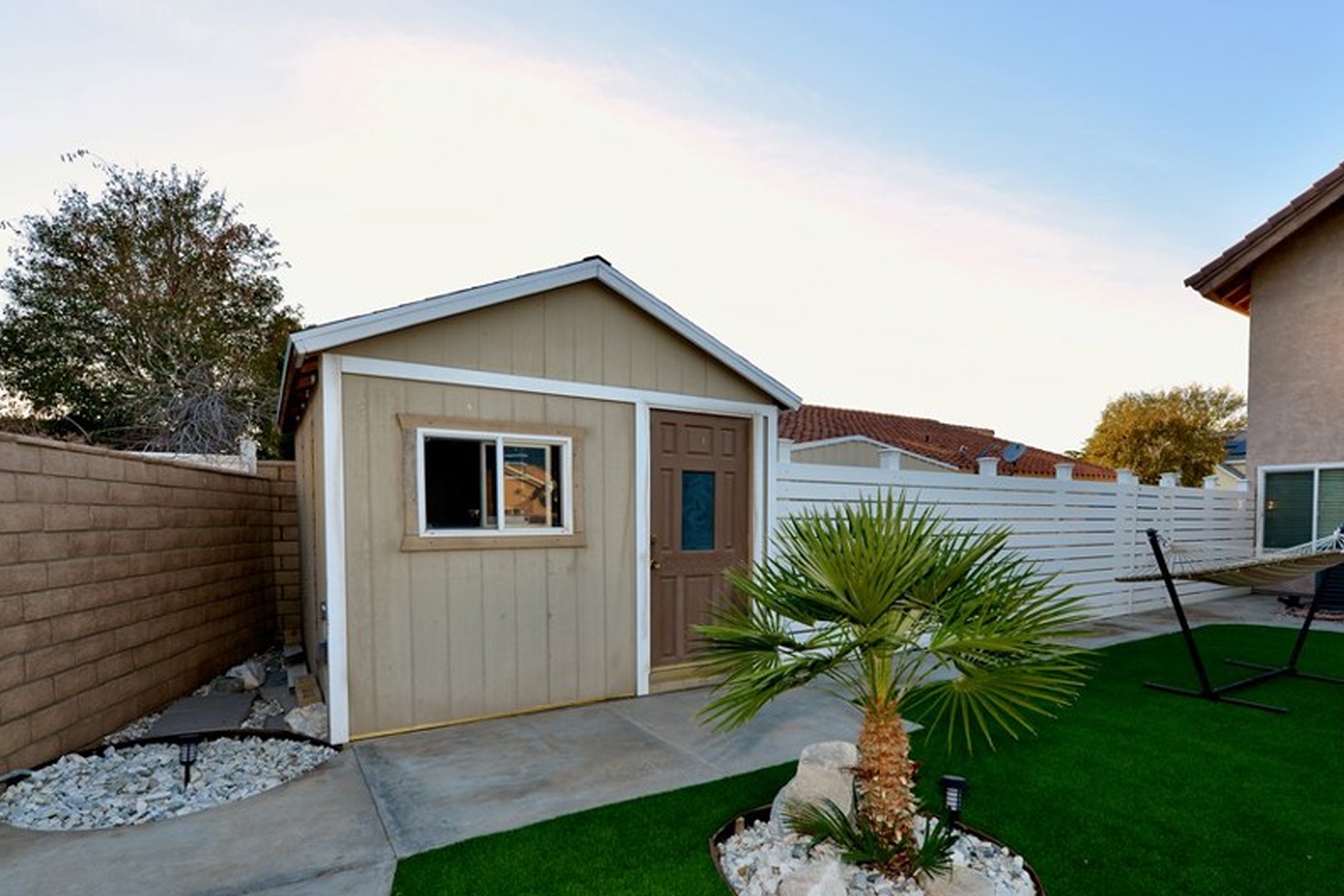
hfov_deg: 89.8
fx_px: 672
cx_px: 723
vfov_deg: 66.6
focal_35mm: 18
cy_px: 551
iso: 140
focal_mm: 14
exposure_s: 1/125
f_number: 5.6
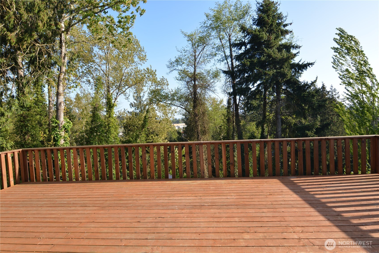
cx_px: 190
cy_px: 126
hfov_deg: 85.4
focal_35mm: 20
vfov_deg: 63.2
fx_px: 205
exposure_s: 1/200
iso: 100
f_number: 7.1
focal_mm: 13
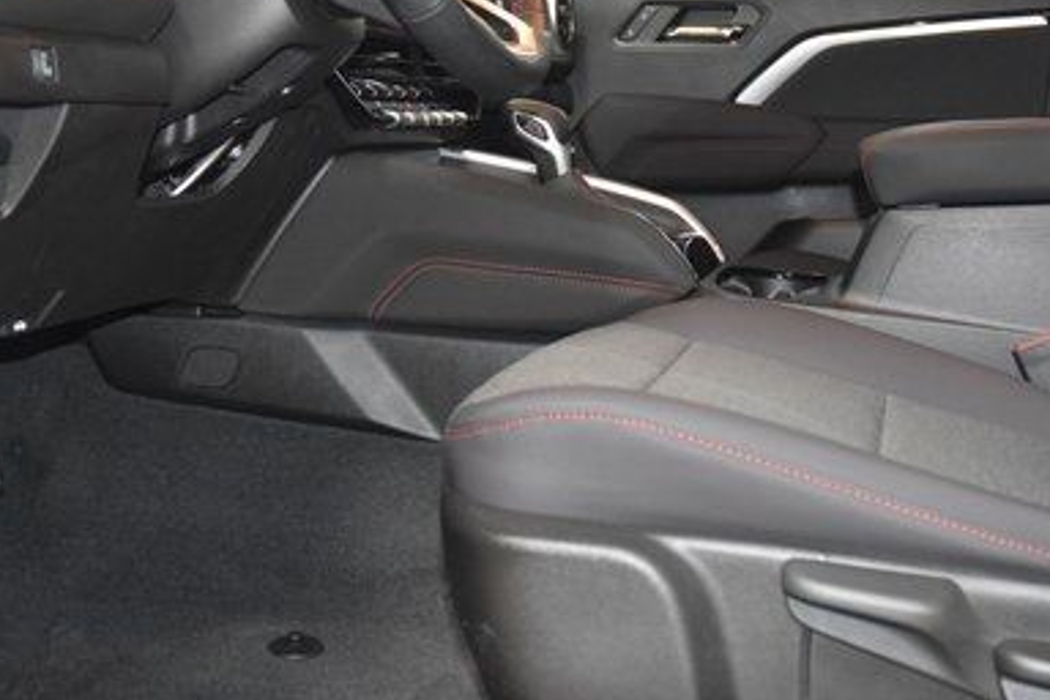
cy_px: 193
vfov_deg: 29.5
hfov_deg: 43.5
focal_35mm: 45
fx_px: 1312
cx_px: 459
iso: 3200
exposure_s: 1/80
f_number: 3.5
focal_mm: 18
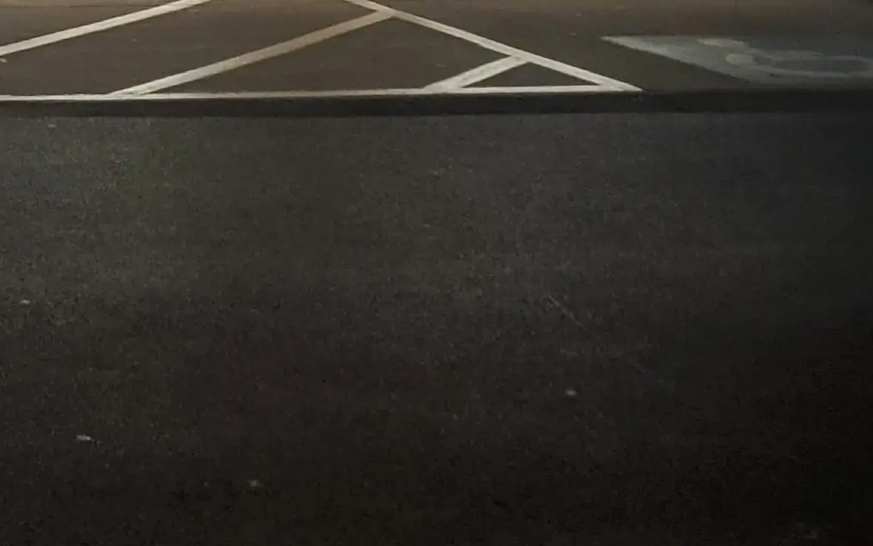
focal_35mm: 95
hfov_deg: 19.3
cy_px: -426
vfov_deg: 12.6
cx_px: -419
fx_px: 2260
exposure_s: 1/39
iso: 200
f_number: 1.5
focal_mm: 4.3
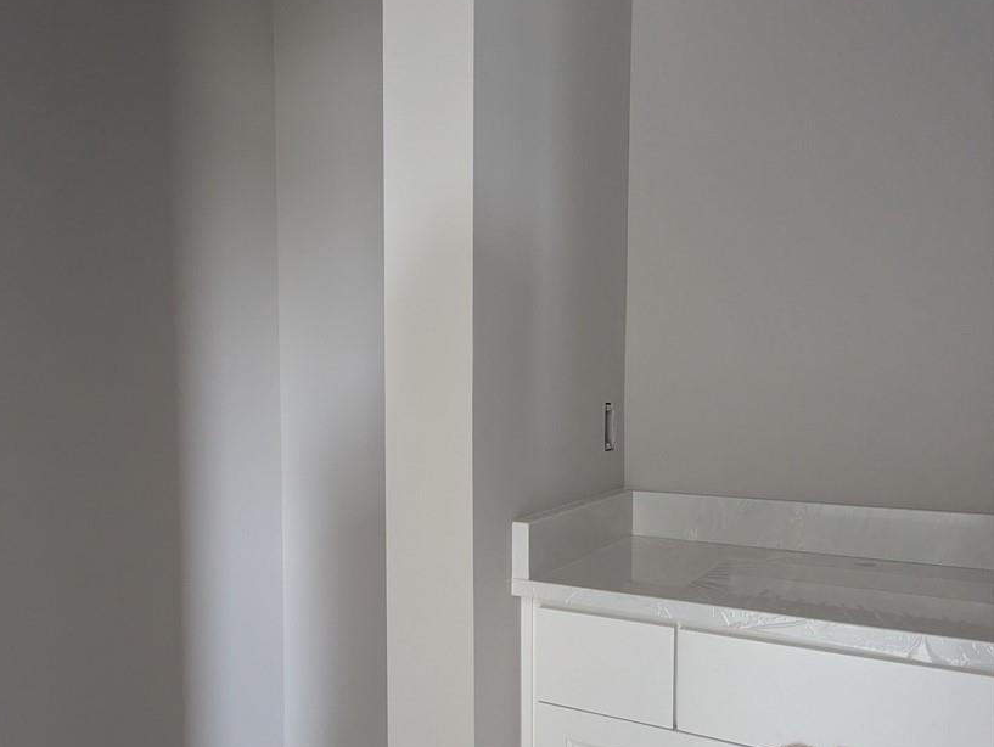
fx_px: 862
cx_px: 375
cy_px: 451
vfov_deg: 46.6
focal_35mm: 30
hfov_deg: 59.2
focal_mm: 6.81
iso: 1621
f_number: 1.85
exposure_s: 1/87.4
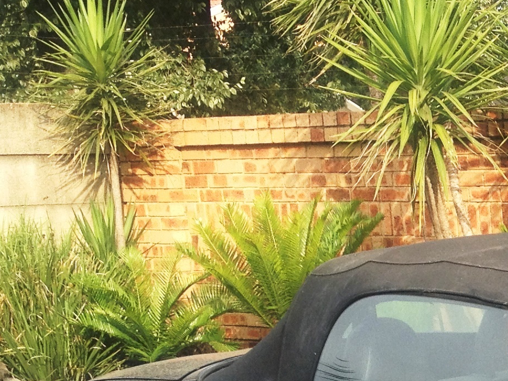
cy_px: 536
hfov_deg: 14.7
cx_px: 772
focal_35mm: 124
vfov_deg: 11.5
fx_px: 1820
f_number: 2.4
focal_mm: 4.28
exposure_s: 1/244
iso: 50
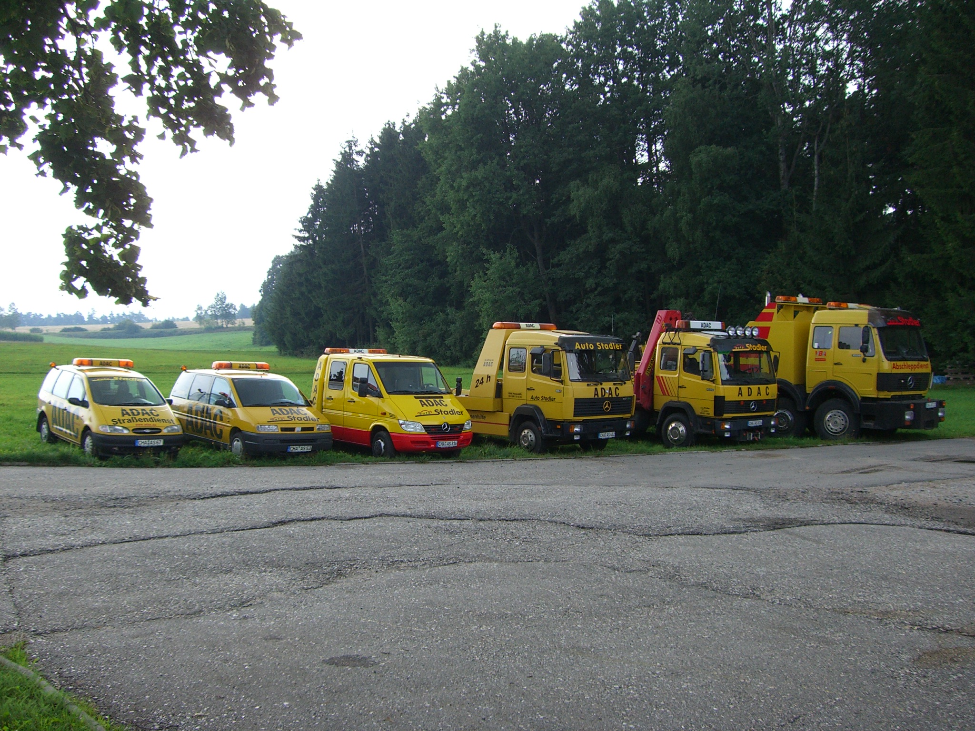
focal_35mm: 38
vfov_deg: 37.7
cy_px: 366
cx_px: 488
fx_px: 1070
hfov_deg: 49.0
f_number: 2.7
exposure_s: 1/320
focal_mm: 6.2
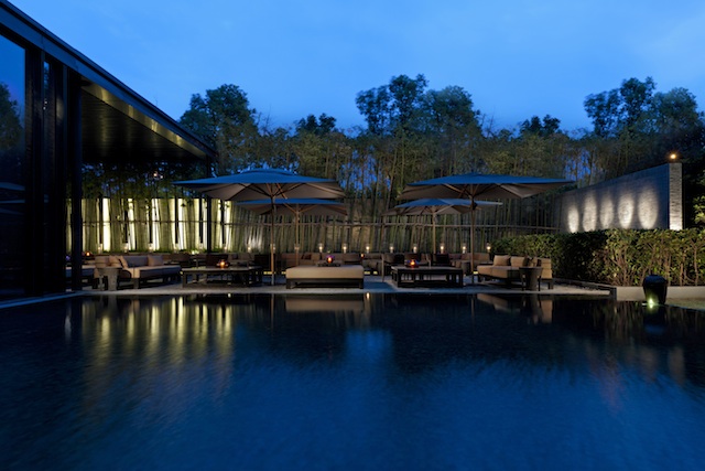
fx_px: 450
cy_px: 236
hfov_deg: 76.1
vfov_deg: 55.1
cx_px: 352
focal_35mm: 23
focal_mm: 23
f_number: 8
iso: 100
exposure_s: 1.3
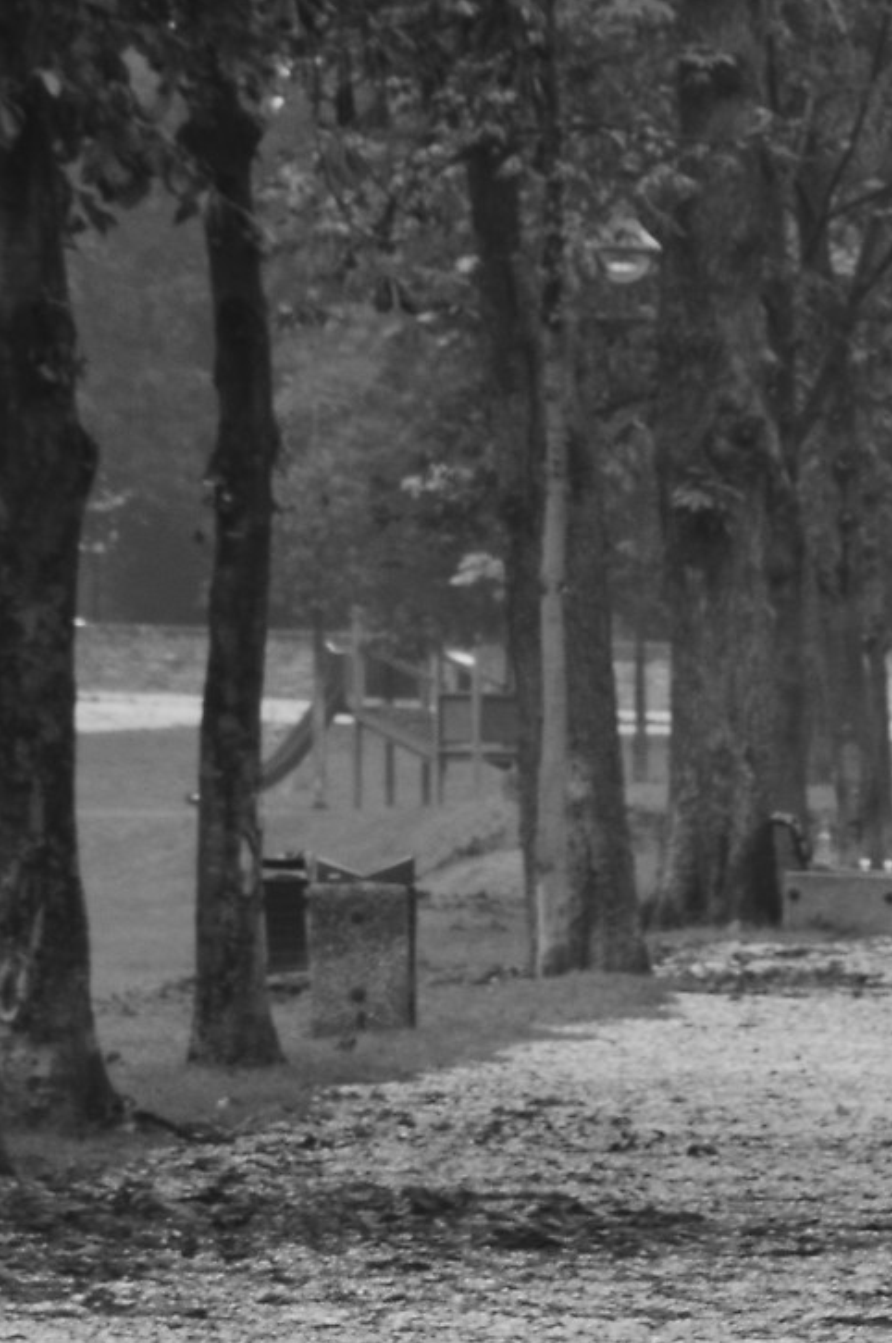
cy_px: 2048
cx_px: 1309
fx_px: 19405
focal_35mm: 521
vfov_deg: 3.9
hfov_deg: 2.6
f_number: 8
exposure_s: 1/50
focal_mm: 105
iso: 200
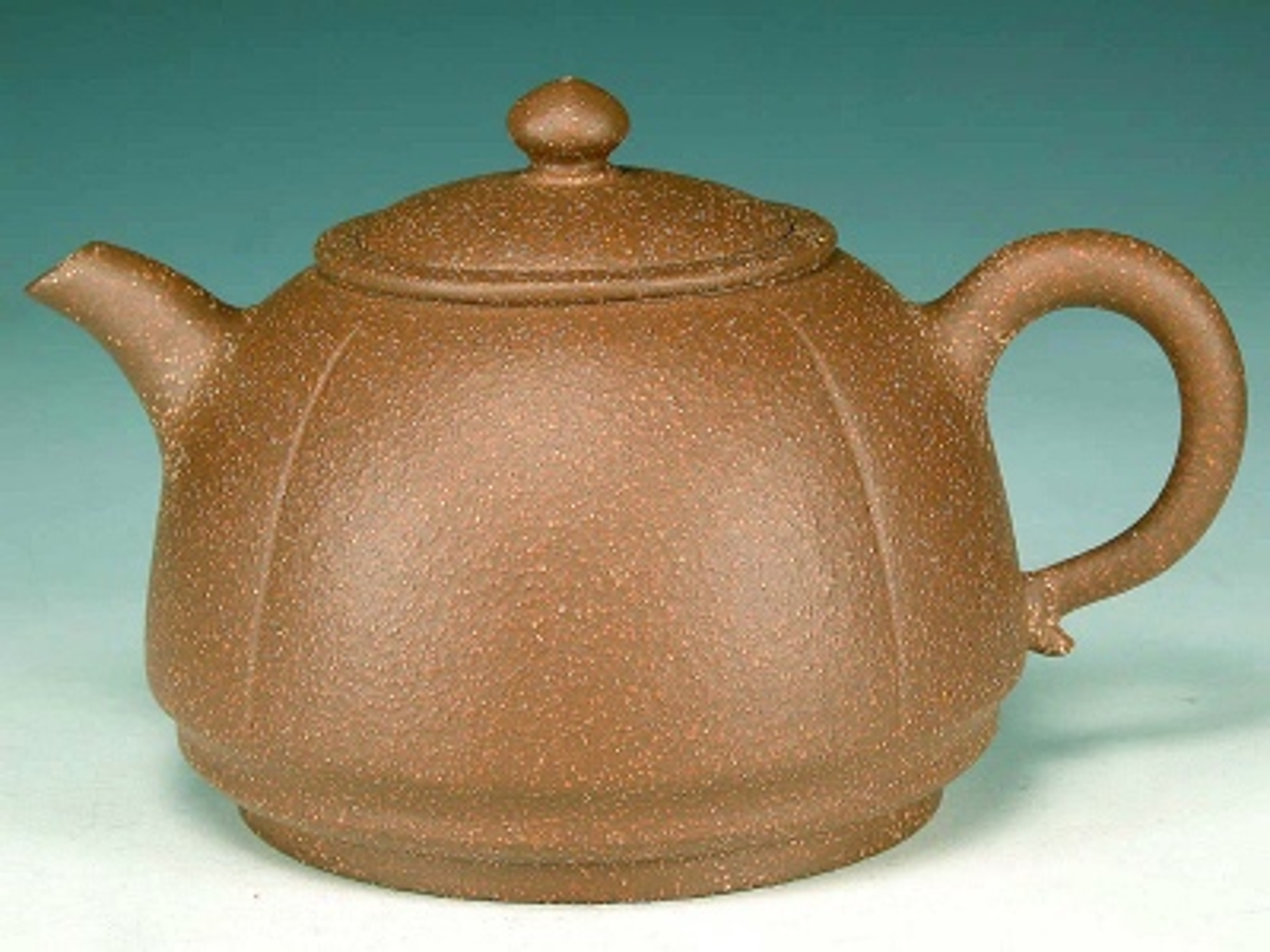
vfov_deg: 13.0
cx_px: 635
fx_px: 4182
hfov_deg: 17.3
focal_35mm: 114
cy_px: 476
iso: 100
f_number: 7.5
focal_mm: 29.5
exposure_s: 1/7.1
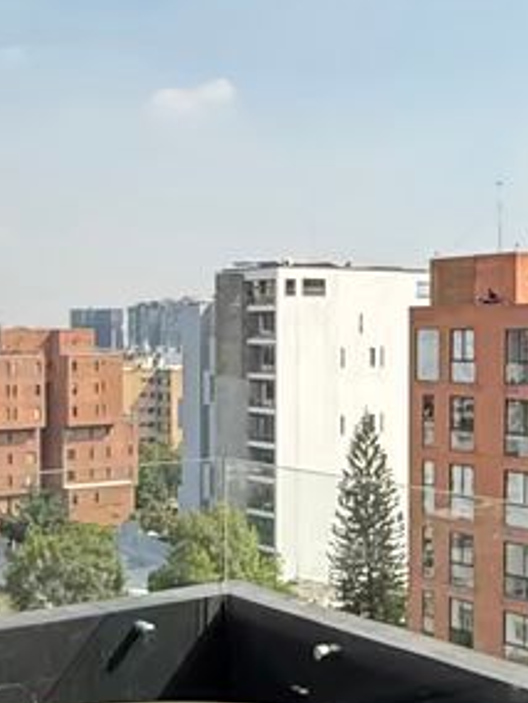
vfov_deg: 32.7
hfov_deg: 24.6
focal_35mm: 59
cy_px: 385
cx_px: 143
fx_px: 1199
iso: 64
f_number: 2.2
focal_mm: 2.22
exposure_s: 1/809
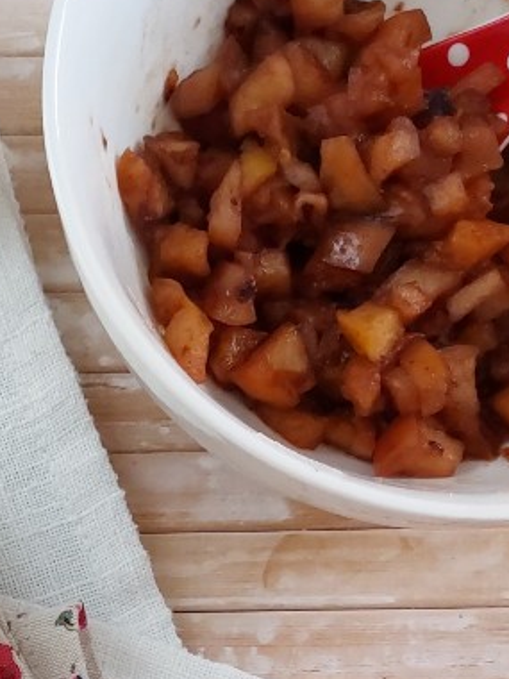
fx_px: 1549
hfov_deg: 17.6
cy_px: 845
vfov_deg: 22.5
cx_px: -139
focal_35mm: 79
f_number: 1.8
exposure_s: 1/100
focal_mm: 5.23
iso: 320
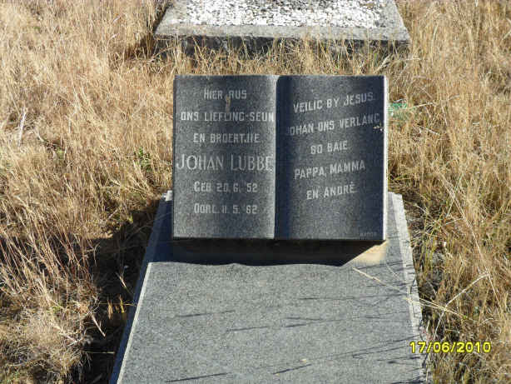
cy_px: 192
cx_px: 256
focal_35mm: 52
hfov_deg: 36.8
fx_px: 768
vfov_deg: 28.1
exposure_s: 1/250
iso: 100
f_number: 5
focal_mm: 9.3
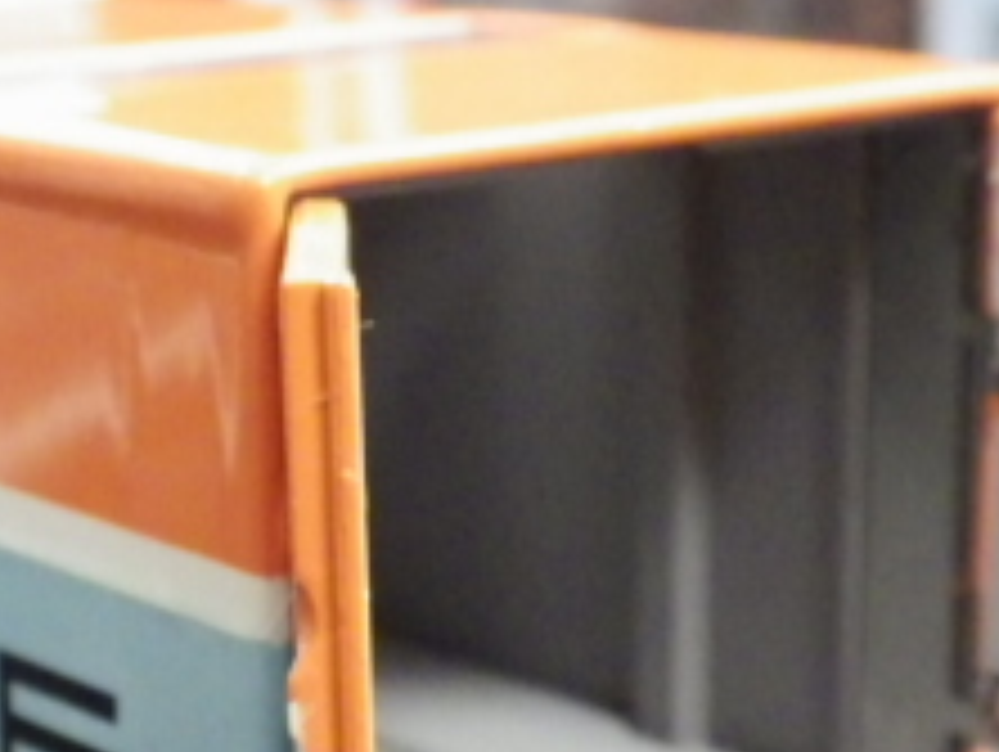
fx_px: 3409
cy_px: 626
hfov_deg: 16.5
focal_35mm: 118
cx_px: 180
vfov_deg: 12.5
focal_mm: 7.4
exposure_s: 1/25
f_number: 3.6
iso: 1250
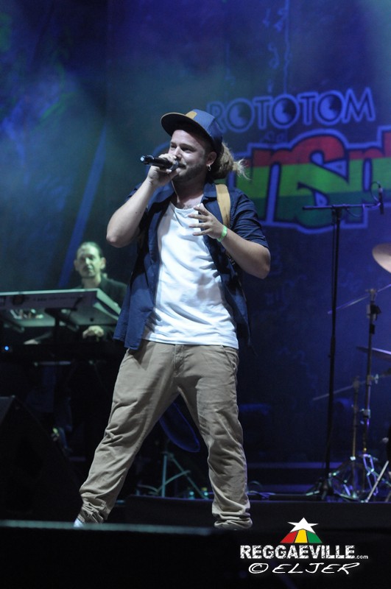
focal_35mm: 128
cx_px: 196
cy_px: 294
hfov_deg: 10.7
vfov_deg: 16.1
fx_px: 2083
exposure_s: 1/200
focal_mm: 85
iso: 2000
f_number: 4
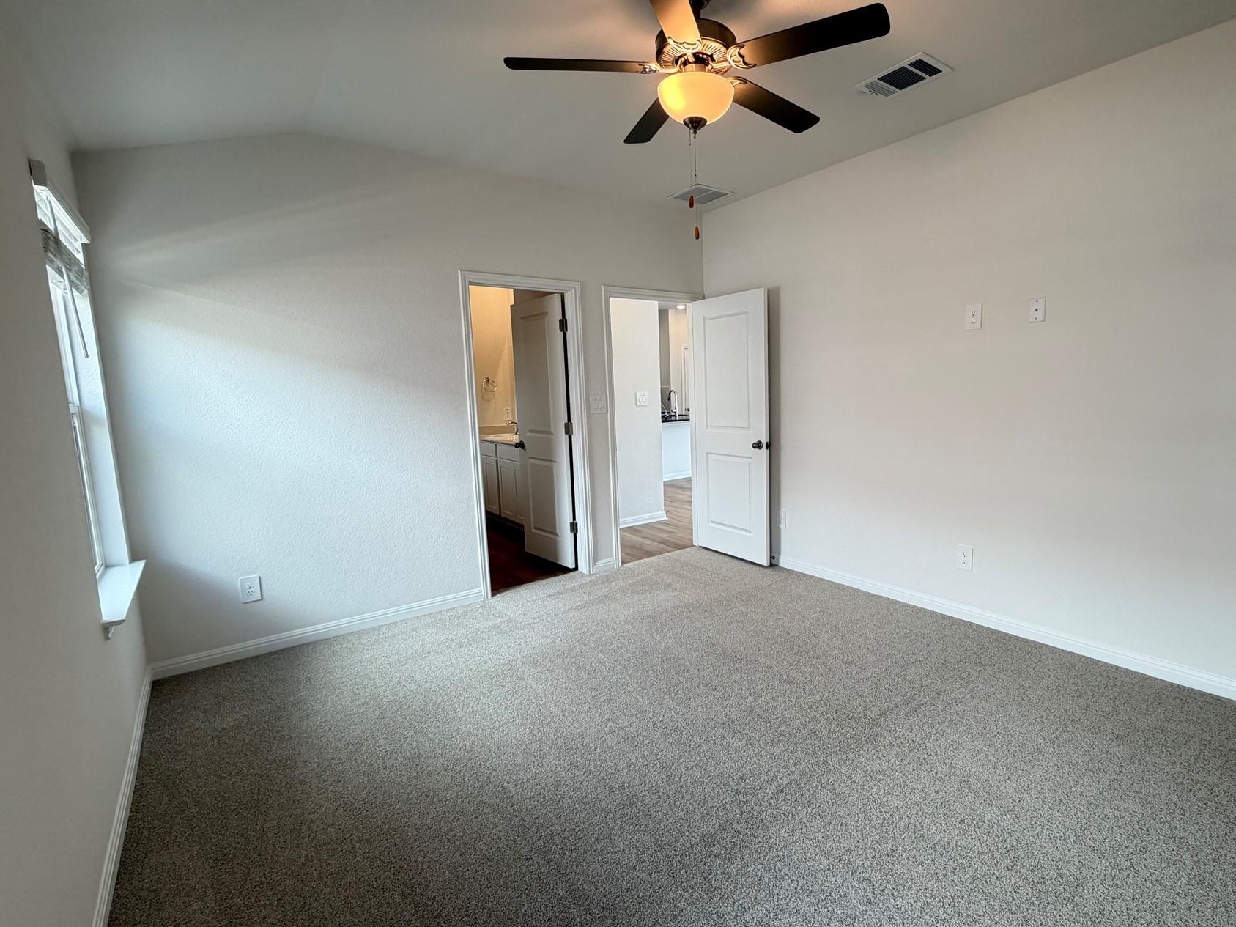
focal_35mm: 17
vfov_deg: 74.7
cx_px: 689
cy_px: 463
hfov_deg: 90.7
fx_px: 607
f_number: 2.2
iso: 125
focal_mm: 2.22
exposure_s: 1/120
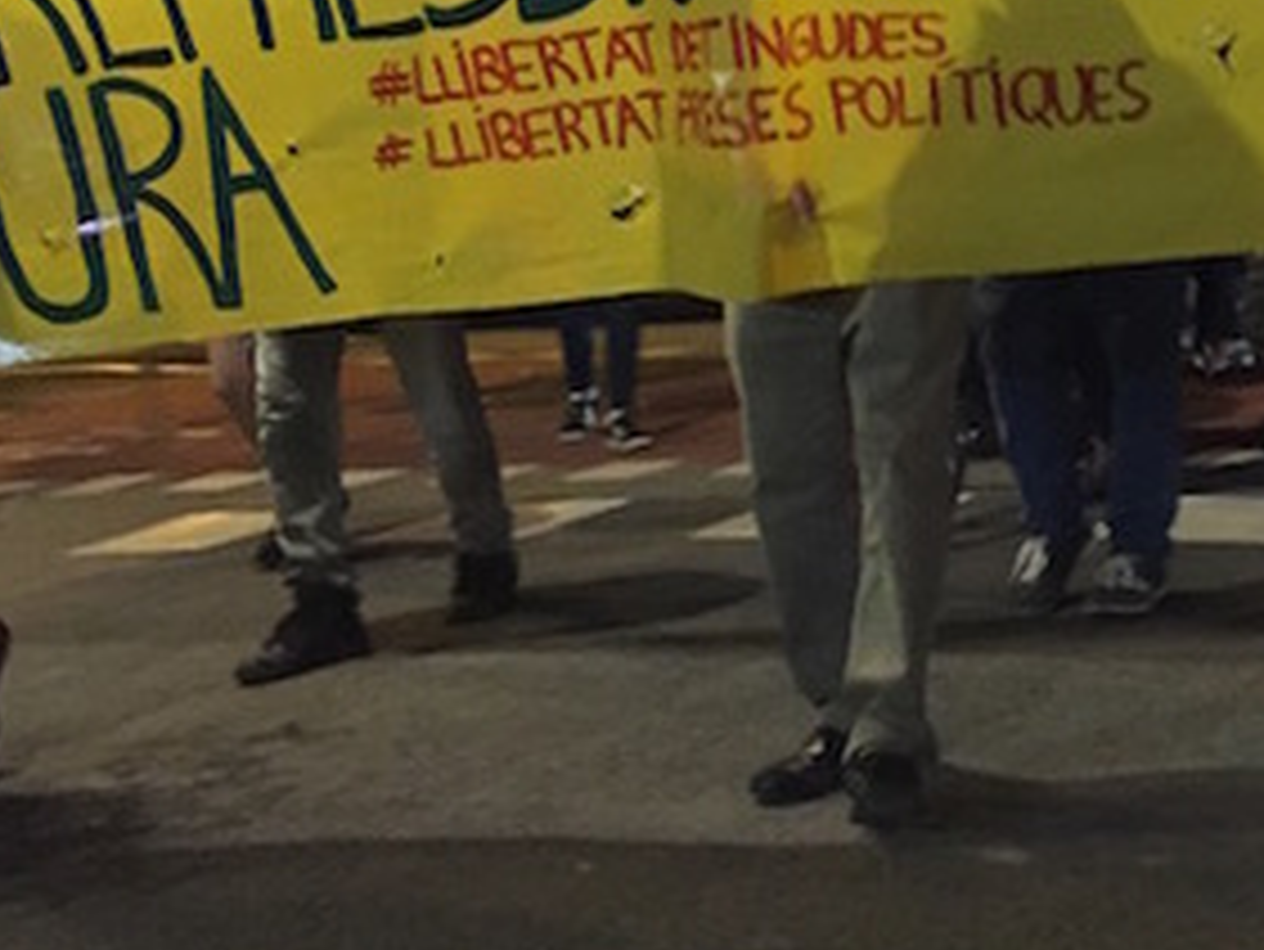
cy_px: 146
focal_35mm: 75
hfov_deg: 24.7
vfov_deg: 19.4
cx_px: 1286
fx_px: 2740
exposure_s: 1/17
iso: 400
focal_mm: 4.15
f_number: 2.2
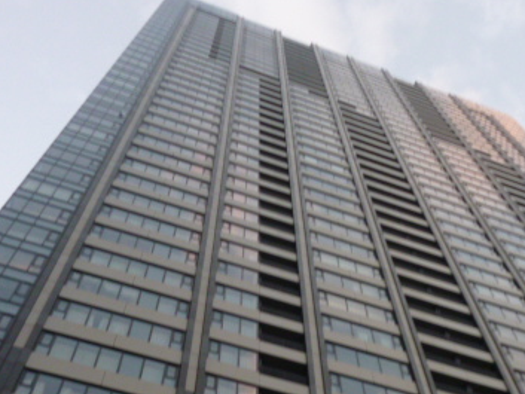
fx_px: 880
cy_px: 324
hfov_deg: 32.7
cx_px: 387
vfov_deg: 24.8
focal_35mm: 58
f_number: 3.3
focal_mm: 5.7
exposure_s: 1/60
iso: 320
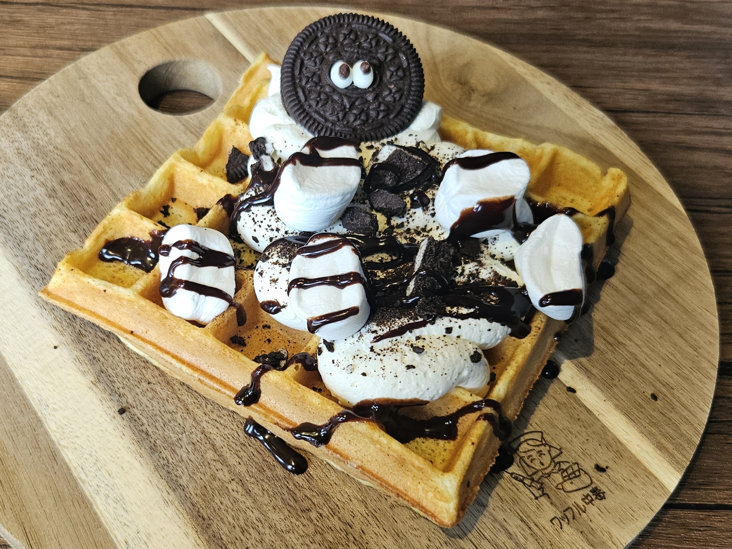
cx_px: 366
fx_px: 486
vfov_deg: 58.9
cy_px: 274
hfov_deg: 73.9
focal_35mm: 23
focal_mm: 5.4
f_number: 1.8
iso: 250
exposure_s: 1/101
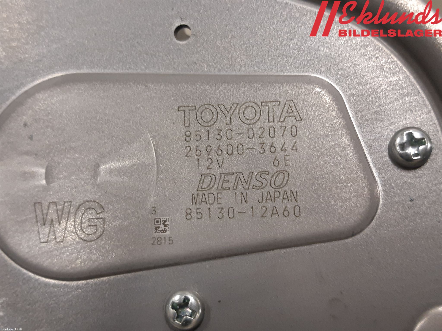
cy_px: 166
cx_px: 221
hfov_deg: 67.3
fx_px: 332
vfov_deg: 53.1
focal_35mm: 26
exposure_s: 1/50
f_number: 1.7
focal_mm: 3.93
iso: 160
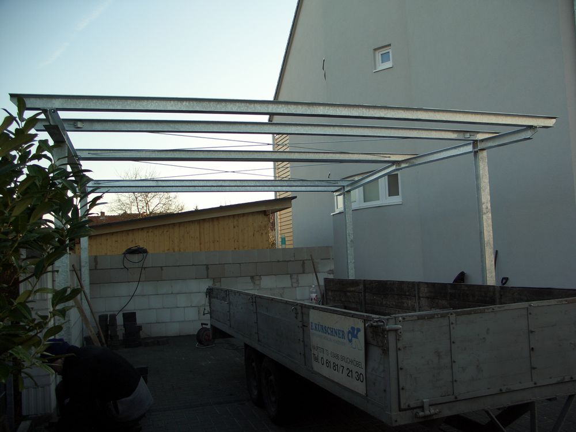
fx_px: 549
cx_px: 288
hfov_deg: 55.4
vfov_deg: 42.9
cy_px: 216
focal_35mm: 33
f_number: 2.8
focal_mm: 7.1
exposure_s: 1/250
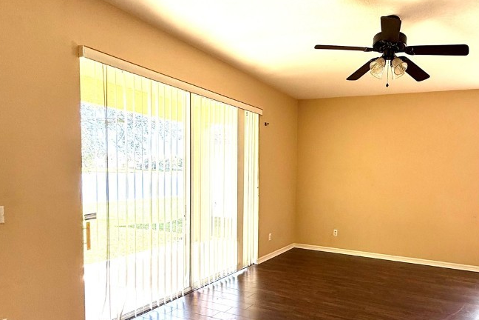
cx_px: 334
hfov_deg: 72.9
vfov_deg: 54.7
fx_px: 306
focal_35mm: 23
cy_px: 193
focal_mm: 2.22
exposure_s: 1/131
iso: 64
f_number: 2.2
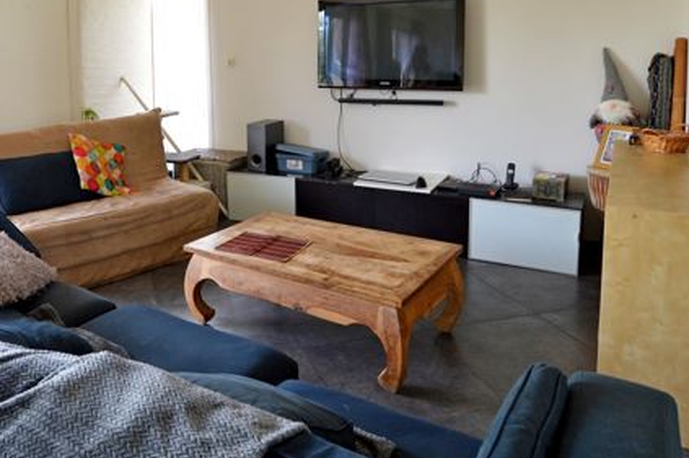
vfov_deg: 42.0
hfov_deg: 60.7
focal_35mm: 30
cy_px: 108
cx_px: 235
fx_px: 573
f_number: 4
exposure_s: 1/60
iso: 400
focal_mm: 12
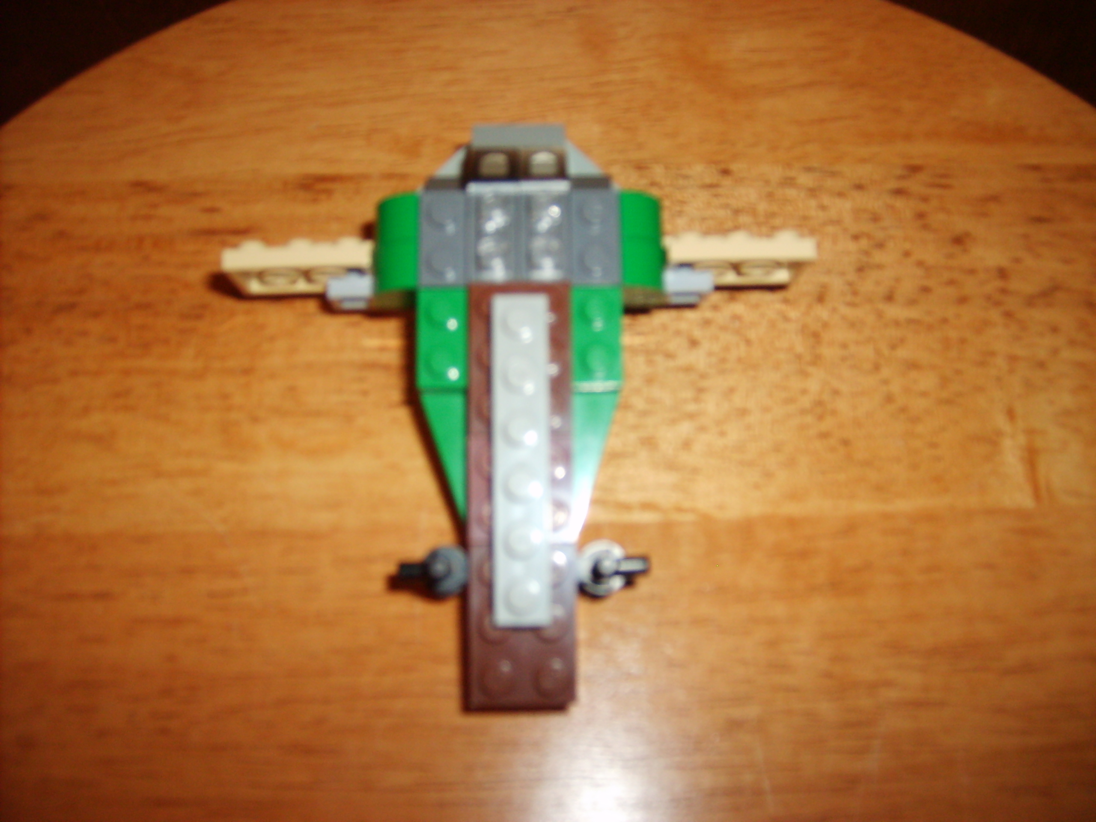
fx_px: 1108
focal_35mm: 35
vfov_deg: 40.7
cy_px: 411
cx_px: 548
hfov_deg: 52.6
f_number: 2.8
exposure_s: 1/45
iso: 100
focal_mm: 5.8
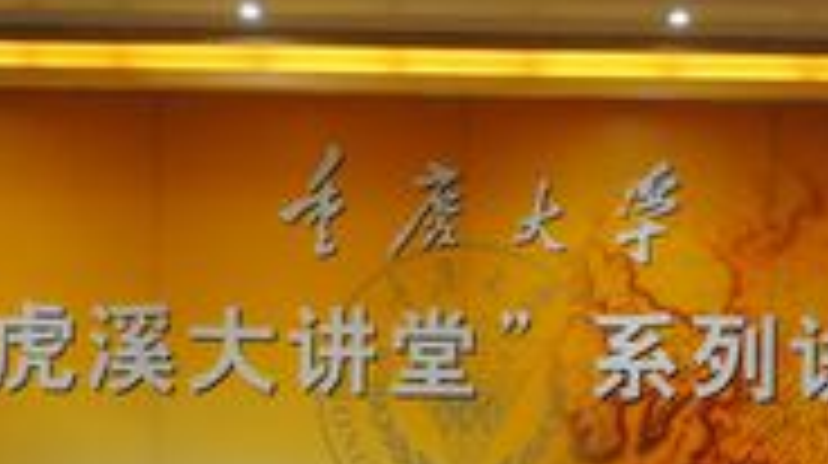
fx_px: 3004
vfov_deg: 8.8
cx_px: 531
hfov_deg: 15.7
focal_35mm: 137
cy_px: 505
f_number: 5.3
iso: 720
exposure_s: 1/30
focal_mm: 40
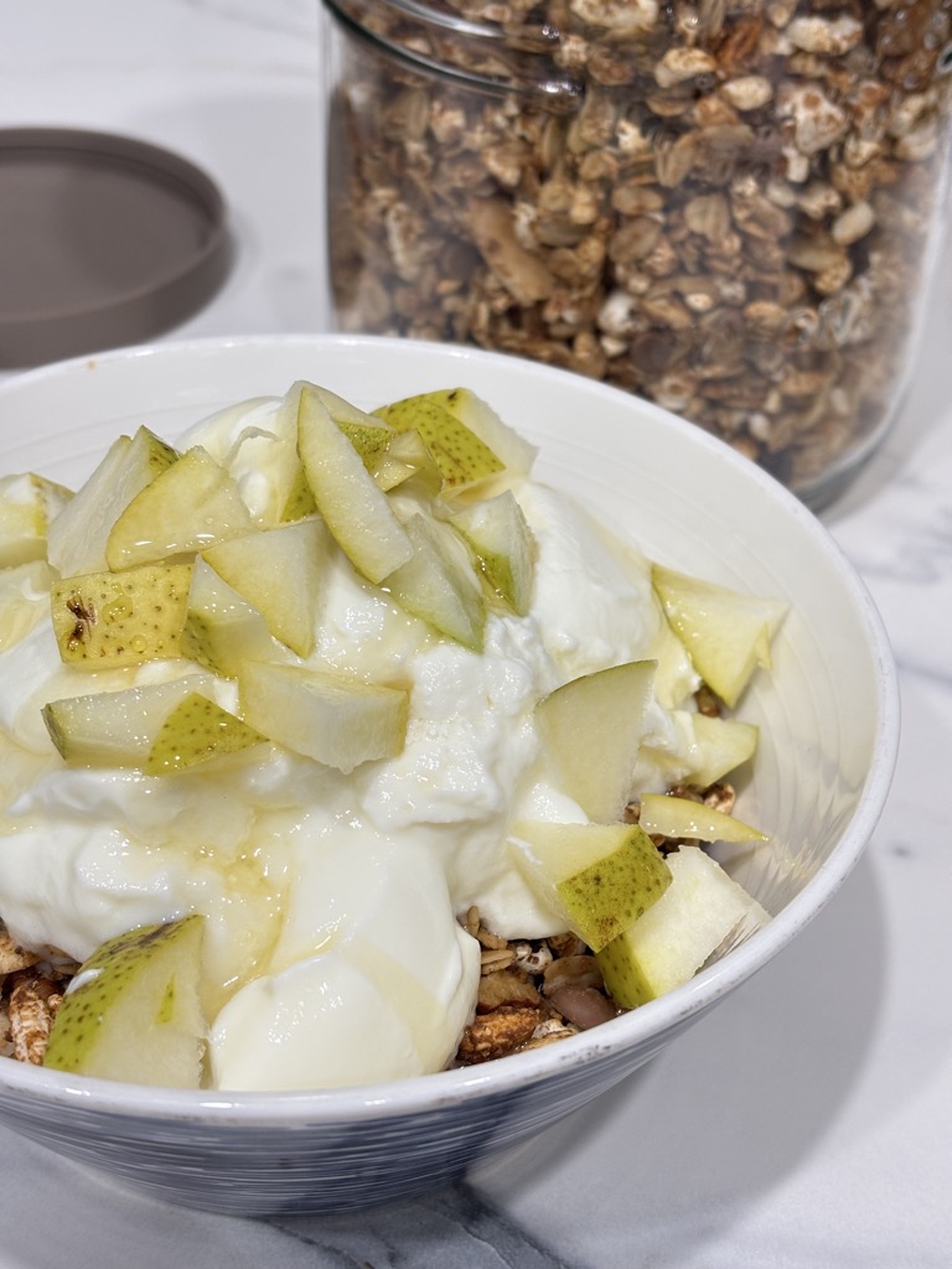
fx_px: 1907
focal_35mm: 52
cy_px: 634
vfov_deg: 36.8
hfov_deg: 28.0
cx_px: 476
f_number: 1.6
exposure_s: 1/50
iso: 50
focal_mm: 5.96
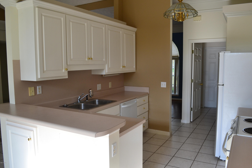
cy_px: 84
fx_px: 210
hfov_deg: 61.9
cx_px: 126
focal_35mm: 30
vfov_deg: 43.6
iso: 400
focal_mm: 20
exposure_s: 1/80
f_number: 8
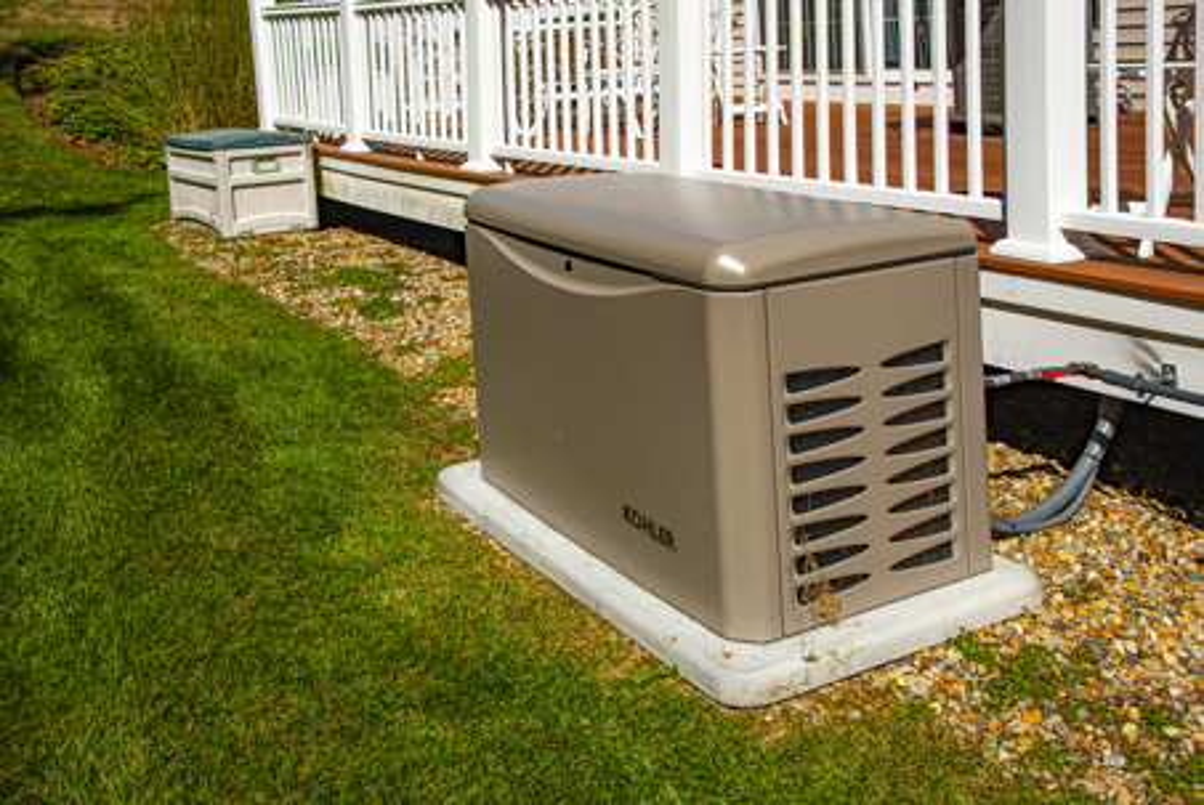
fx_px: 1272
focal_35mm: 38
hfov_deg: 50.7
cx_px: 602
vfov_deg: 35.1
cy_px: 402
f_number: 11
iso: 200
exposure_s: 1/500
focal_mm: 38
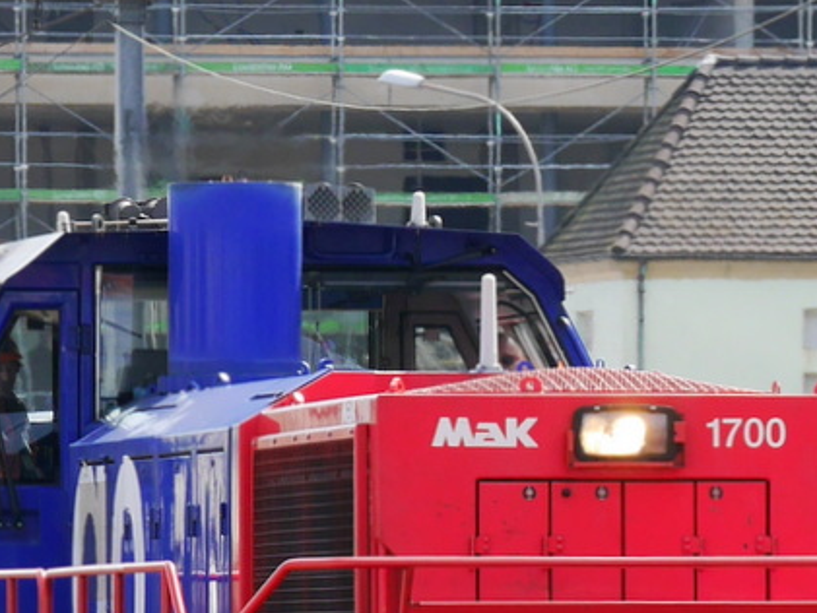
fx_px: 8074
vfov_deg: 4.3
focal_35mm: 342
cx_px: 390
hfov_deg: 5.8
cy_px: 666
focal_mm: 72
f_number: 5.6
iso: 160
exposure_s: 1/250
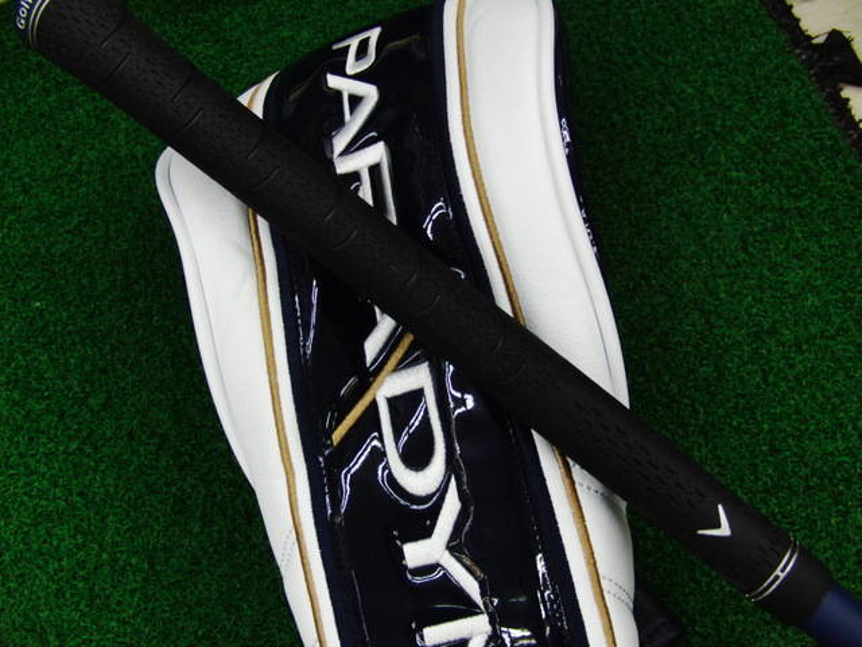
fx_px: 921
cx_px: 431
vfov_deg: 38.7
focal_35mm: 37
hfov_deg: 50.1
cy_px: 324
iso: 250
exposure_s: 1/80
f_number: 3.6
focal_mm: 6.42
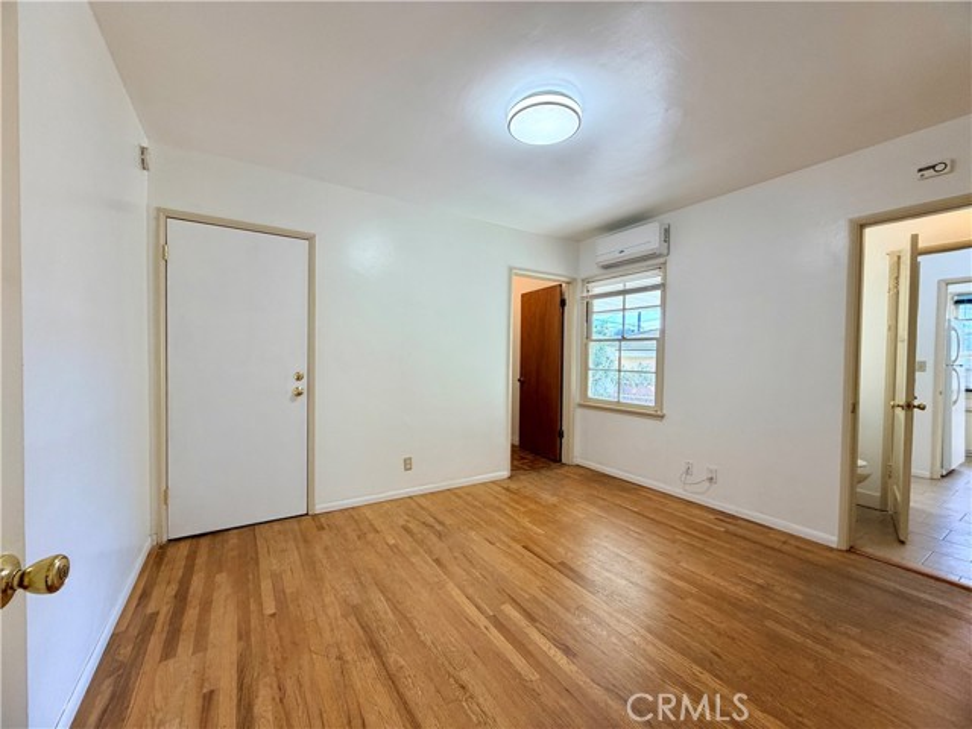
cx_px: 486
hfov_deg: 102.1
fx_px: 393
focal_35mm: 14
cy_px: 364
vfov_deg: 85.7
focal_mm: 2.22
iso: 160
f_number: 2.2
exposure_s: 1/120
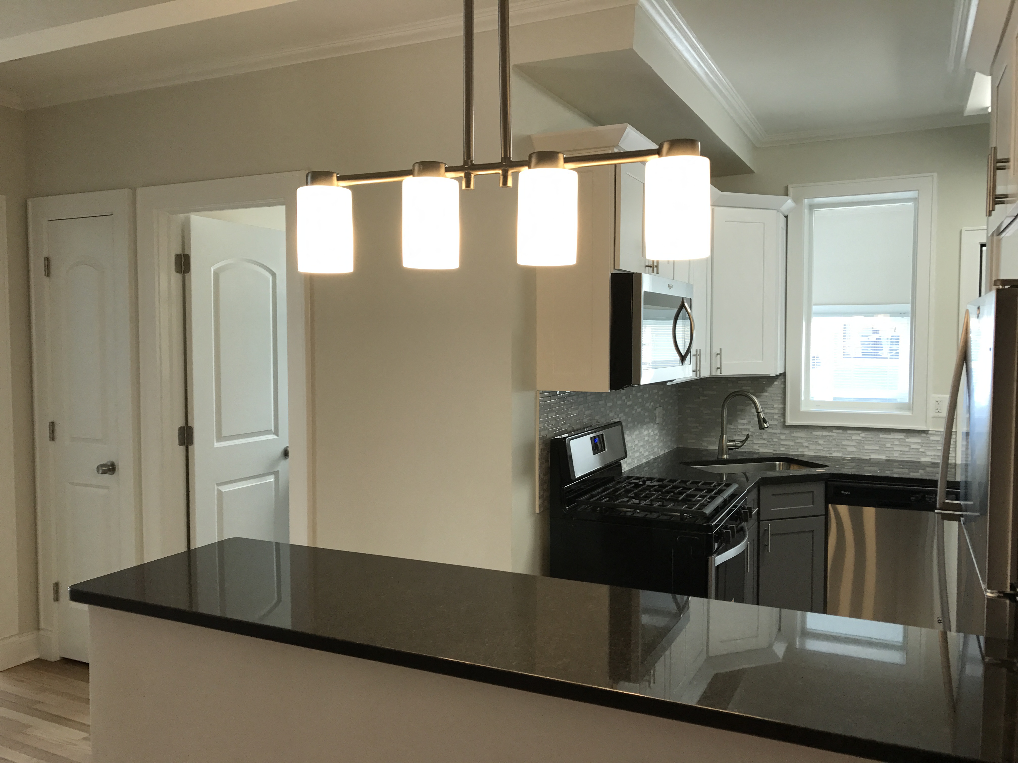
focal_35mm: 28
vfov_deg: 49.7
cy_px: 382
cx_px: 509
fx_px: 823
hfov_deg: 63.4
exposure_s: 1/60
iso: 32
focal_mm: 3.99
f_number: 1.8
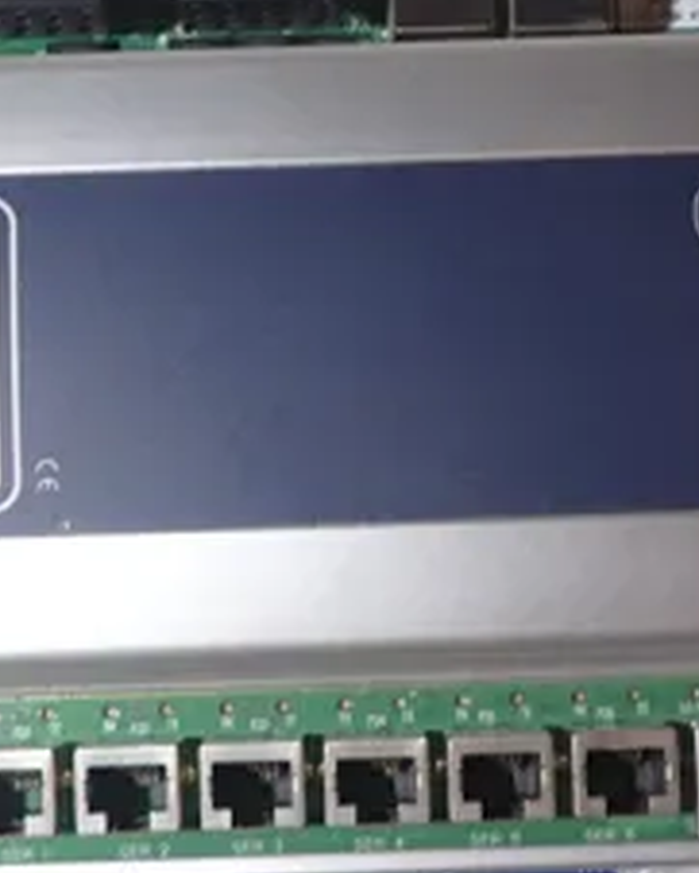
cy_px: 454
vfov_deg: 28.3
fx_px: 1731
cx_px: 332
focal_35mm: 67
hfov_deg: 22.8
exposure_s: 1/200
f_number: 2
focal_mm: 4.5
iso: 100
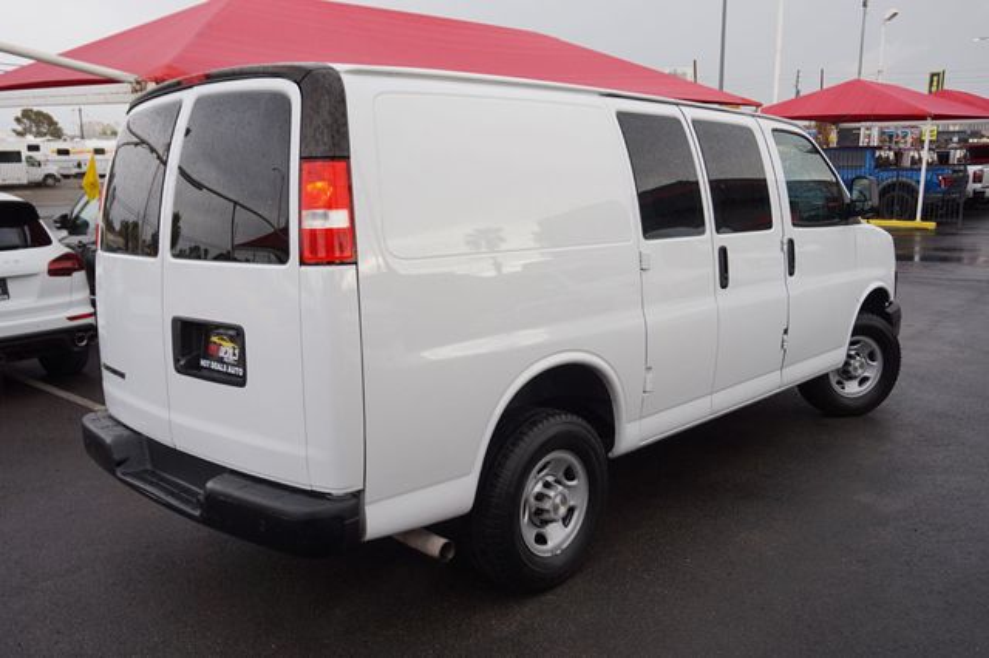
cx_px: 494
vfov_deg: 41.7
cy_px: 329
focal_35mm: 32
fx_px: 865
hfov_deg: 59.5
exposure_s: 1/60
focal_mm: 21
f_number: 4.5
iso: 100
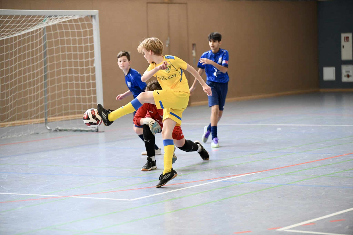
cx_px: 176
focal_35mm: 120
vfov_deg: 11.4
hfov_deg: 17.1
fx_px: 1176
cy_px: 118
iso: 5000
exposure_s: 1/1250
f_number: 2.8
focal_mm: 120
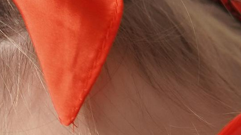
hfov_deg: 3.2
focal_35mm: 679
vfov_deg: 1.8
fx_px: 4337
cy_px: 501
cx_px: 106
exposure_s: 1/400
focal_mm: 85
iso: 400
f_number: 2
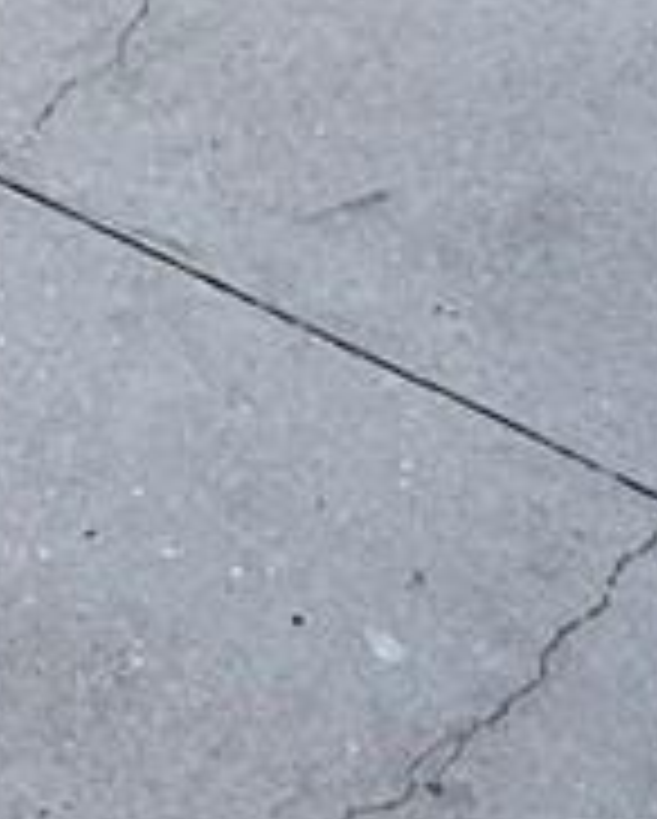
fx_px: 2912
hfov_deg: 12.2
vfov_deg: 10.8
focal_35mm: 120
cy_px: -1629
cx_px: -356
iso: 64
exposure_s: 1/293
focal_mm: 2.22
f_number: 2.2
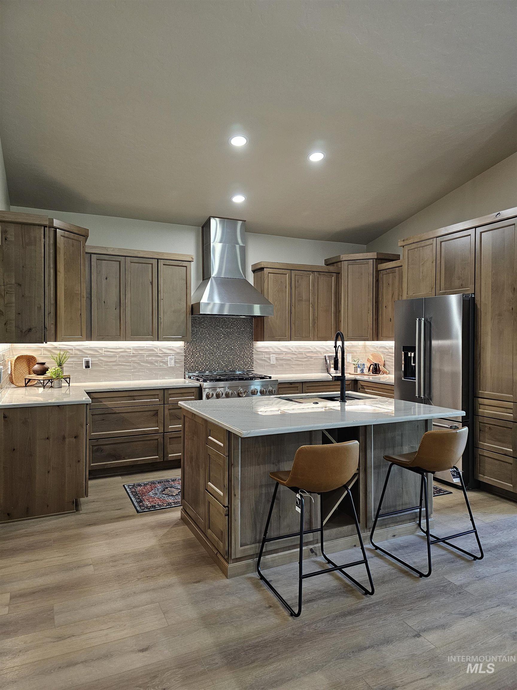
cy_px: 345
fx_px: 458
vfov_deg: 73.9
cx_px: 258
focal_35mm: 23
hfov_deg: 58.9
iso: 320
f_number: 1.7
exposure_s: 1/120
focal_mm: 6.3
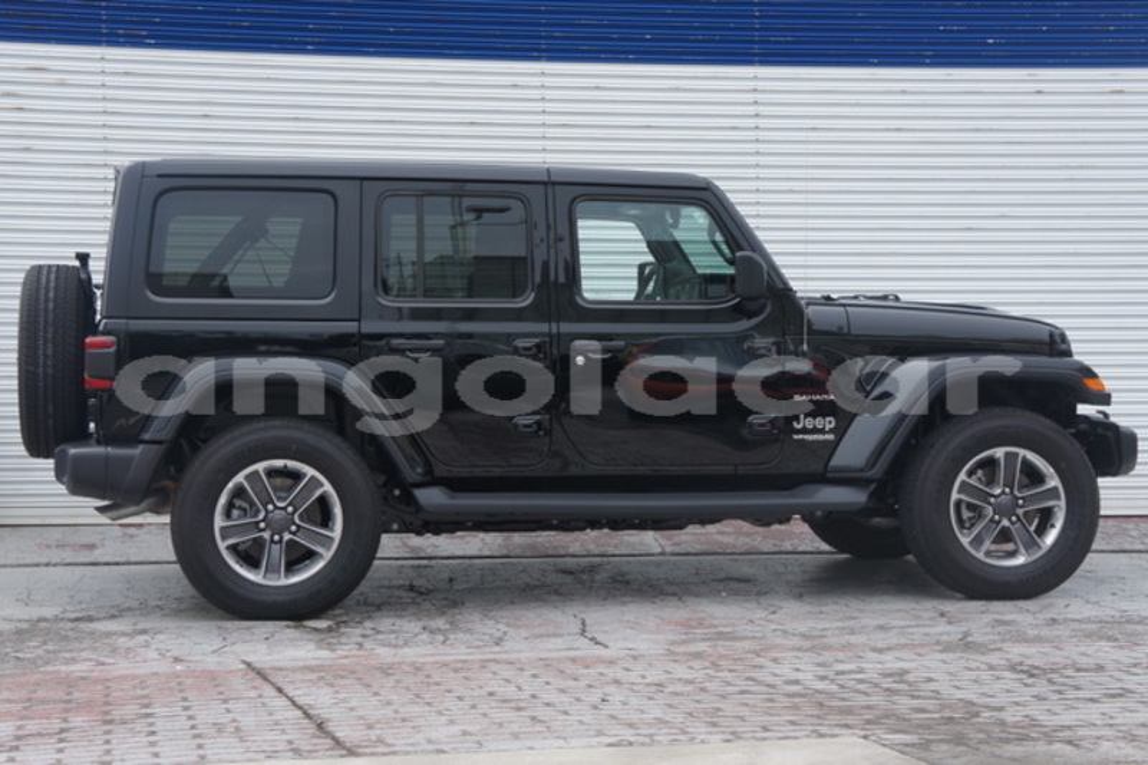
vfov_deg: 20.2
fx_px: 2152
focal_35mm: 68
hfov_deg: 29.9
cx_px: 574
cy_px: 382
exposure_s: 1/200
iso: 200
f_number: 8
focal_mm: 45
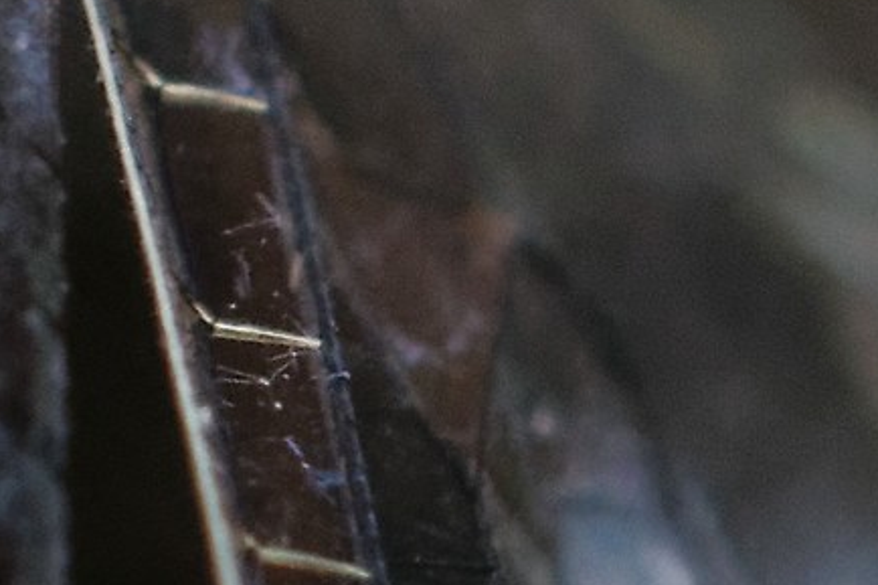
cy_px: -49
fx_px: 10117
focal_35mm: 415
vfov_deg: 3.3
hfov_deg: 4.8
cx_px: -1234
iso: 1600
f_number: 6.3
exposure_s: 1/500
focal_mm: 50
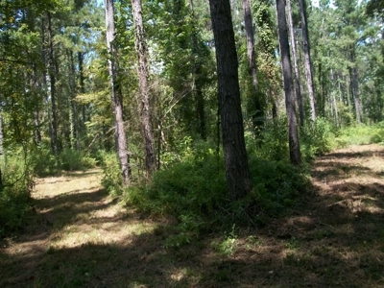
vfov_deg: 44.2
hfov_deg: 56.8
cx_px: 192
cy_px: 144
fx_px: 355
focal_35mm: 32
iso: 80
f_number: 2.9
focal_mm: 5.7
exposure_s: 1/400
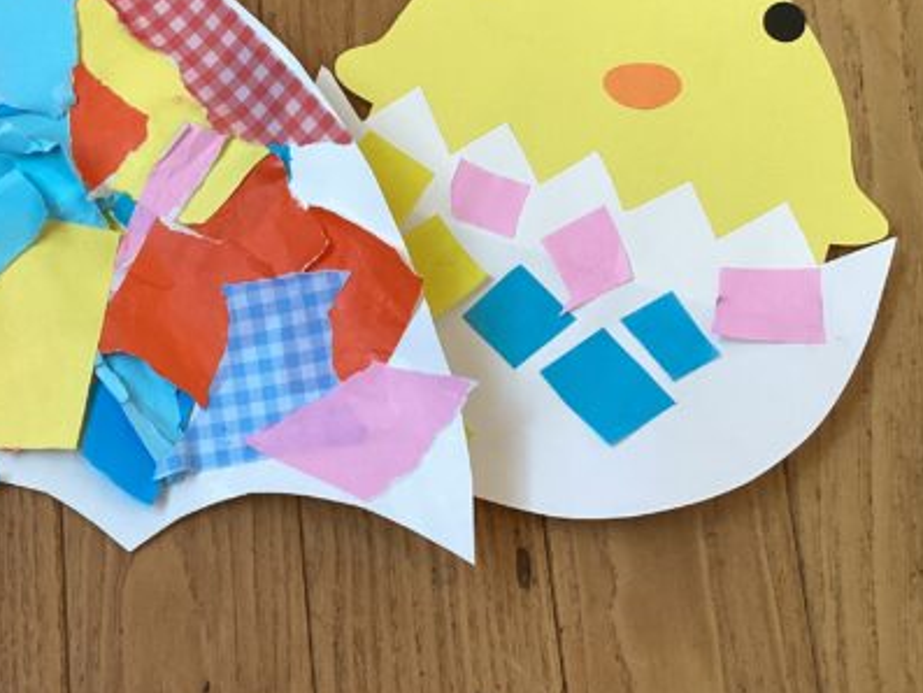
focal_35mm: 60
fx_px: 1600
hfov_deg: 30.8
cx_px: 98
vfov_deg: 24.4
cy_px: 346
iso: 100
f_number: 2.4
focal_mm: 3.3
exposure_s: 1/60
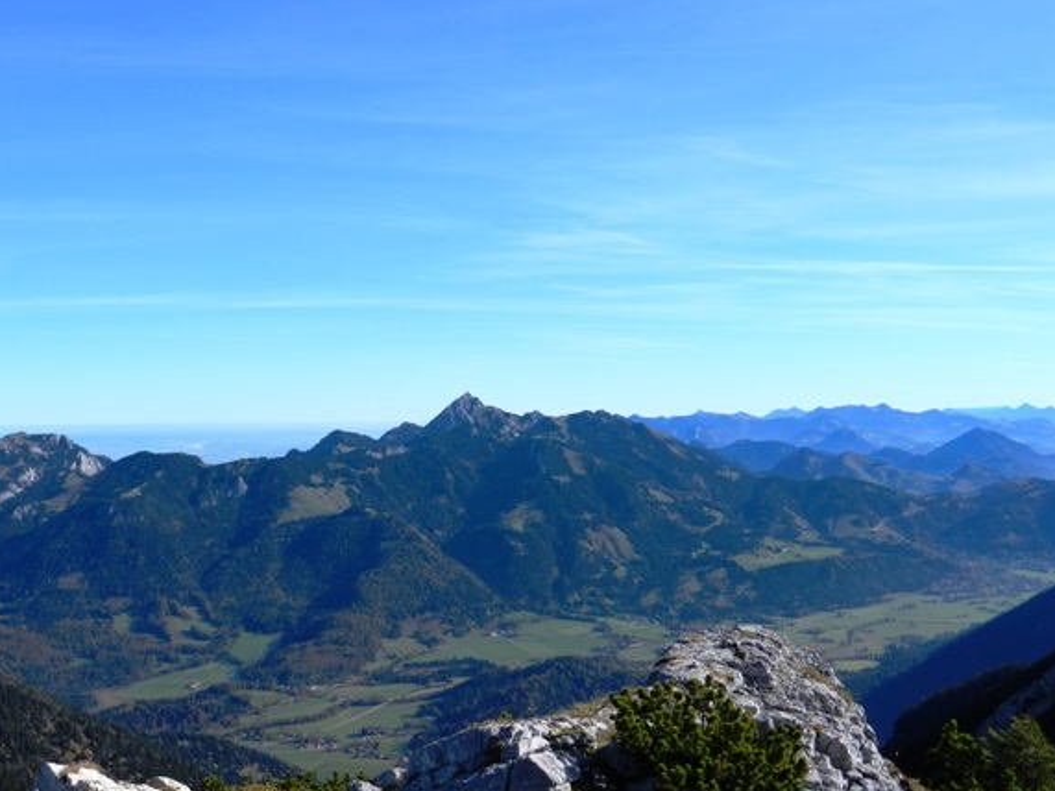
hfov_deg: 50.1
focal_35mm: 37
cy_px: 379
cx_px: 469
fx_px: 1127
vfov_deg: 38.6
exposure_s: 1/1250
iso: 160
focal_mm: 5.9
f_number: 3.8
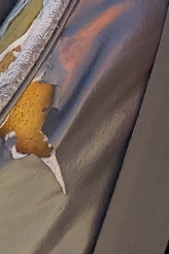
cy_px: 38
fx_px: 1239
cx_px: -568
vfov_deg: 11.6
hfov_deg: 6.1
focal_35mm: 176
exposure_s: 1/625
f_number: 1.5
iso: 50
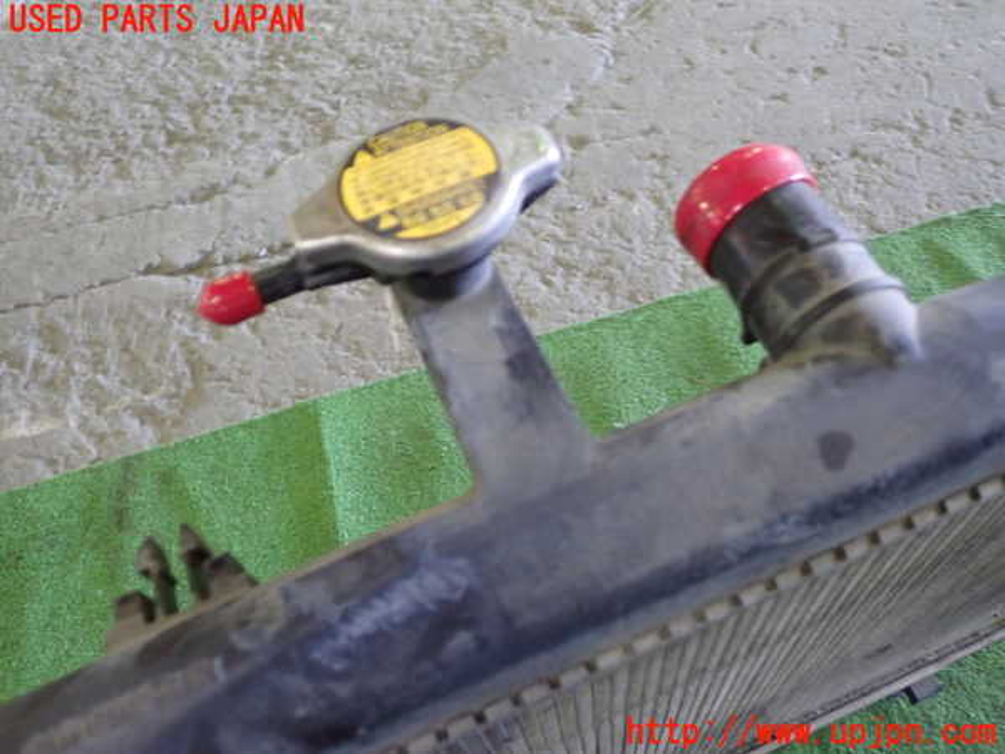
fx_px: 871
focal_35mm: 30
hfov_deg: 60.0
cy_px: 377
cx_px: 502
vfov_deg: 46.8
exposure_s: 1/30
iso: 500
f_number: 2.3
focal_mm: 5.4
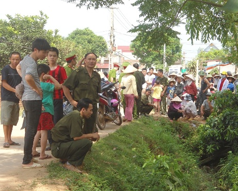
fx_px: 592
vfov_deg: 18.3
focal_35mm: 84
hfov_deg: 22.7
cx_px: 125
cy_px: 96
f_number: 4.7
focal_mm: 13.2
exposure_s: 1/200
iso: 80
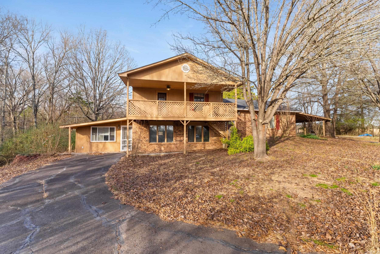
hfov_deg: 100.4
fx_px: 158
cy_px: 127
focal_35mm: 15
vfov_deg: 77.3
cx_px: 190
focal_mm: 10
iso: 200
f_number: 9
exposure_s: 1/40
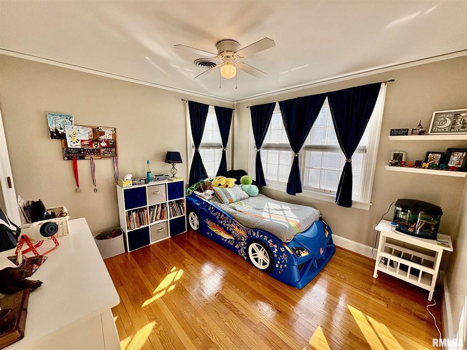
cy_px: 175
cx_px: 234
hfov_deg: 102.1
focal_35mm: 14
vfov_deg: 85.7
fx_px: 189
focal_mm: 2.22
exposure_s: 1/295
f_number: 2.2
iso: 64
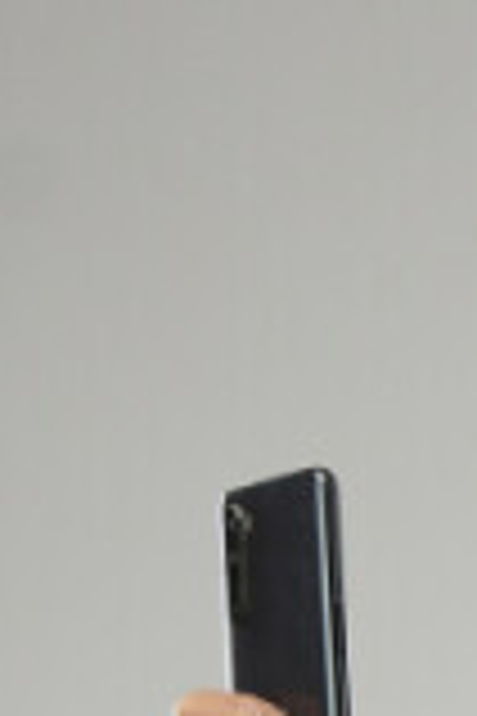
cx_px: 1048
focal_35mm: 301
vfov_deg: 6.4
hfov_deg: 4.5
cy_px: 1945
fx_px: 5982
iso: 400
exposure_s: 1/125
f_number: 5.6
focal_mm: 40
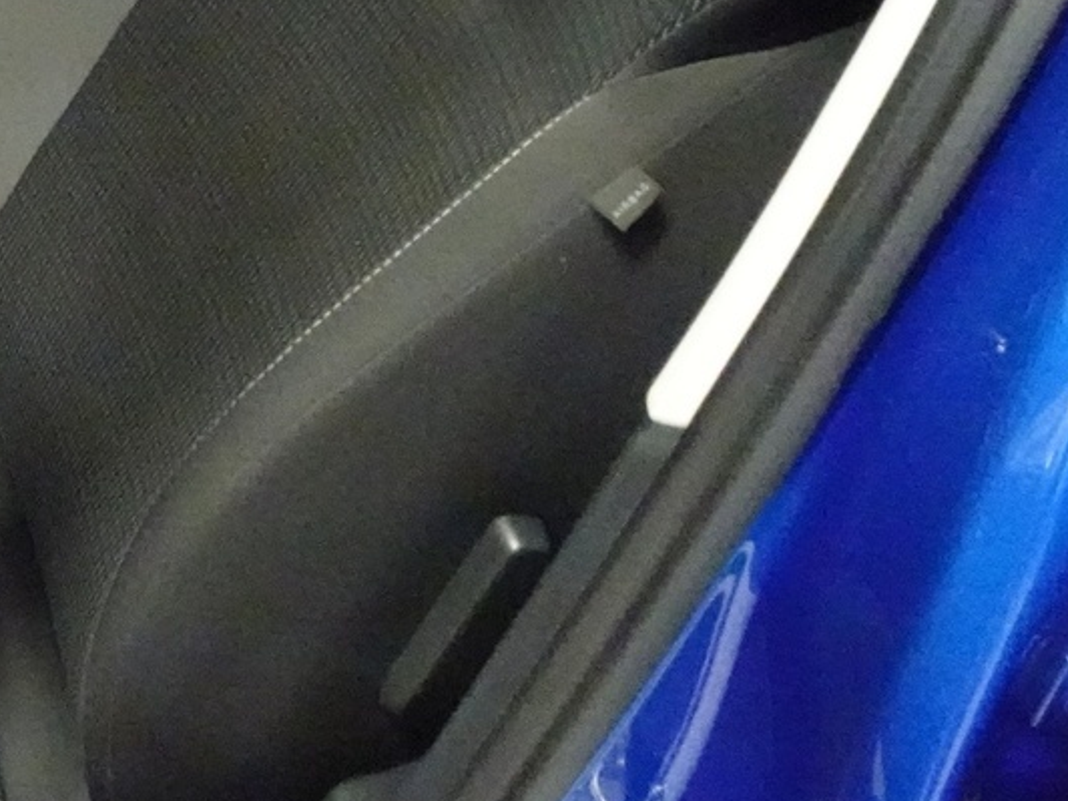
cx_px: -231
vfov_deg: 21.9
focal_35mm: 65
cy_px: 32
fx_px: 2005
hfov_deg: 26.4
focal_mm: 4.25
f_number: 3.5
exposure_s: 1/30
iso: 3200
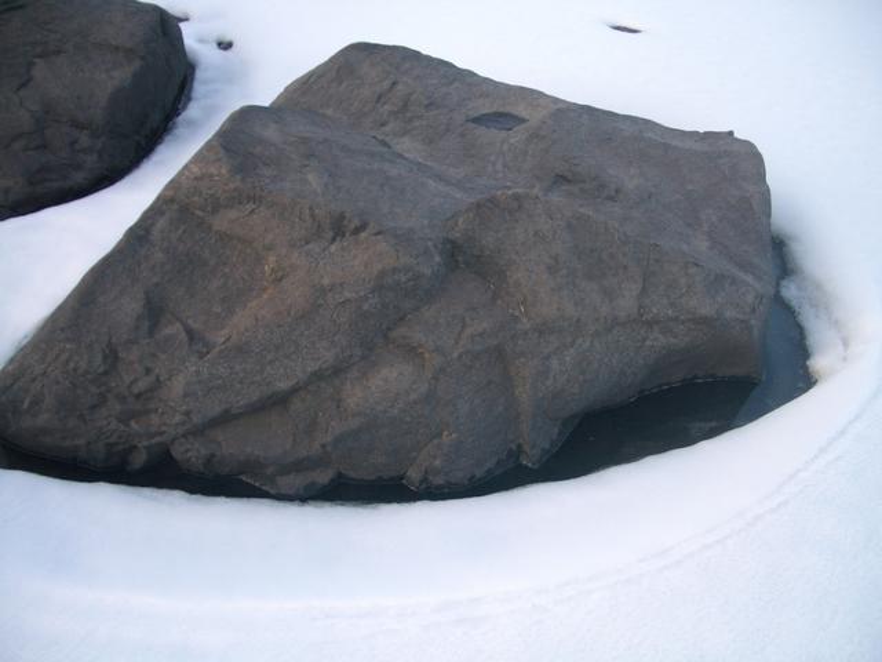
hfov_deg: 52.6
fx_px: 892
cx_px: 441
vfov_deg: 40.7
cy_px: 331
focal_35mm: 35
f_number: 2.6
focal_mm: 5.8
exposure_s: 1/160
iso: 50
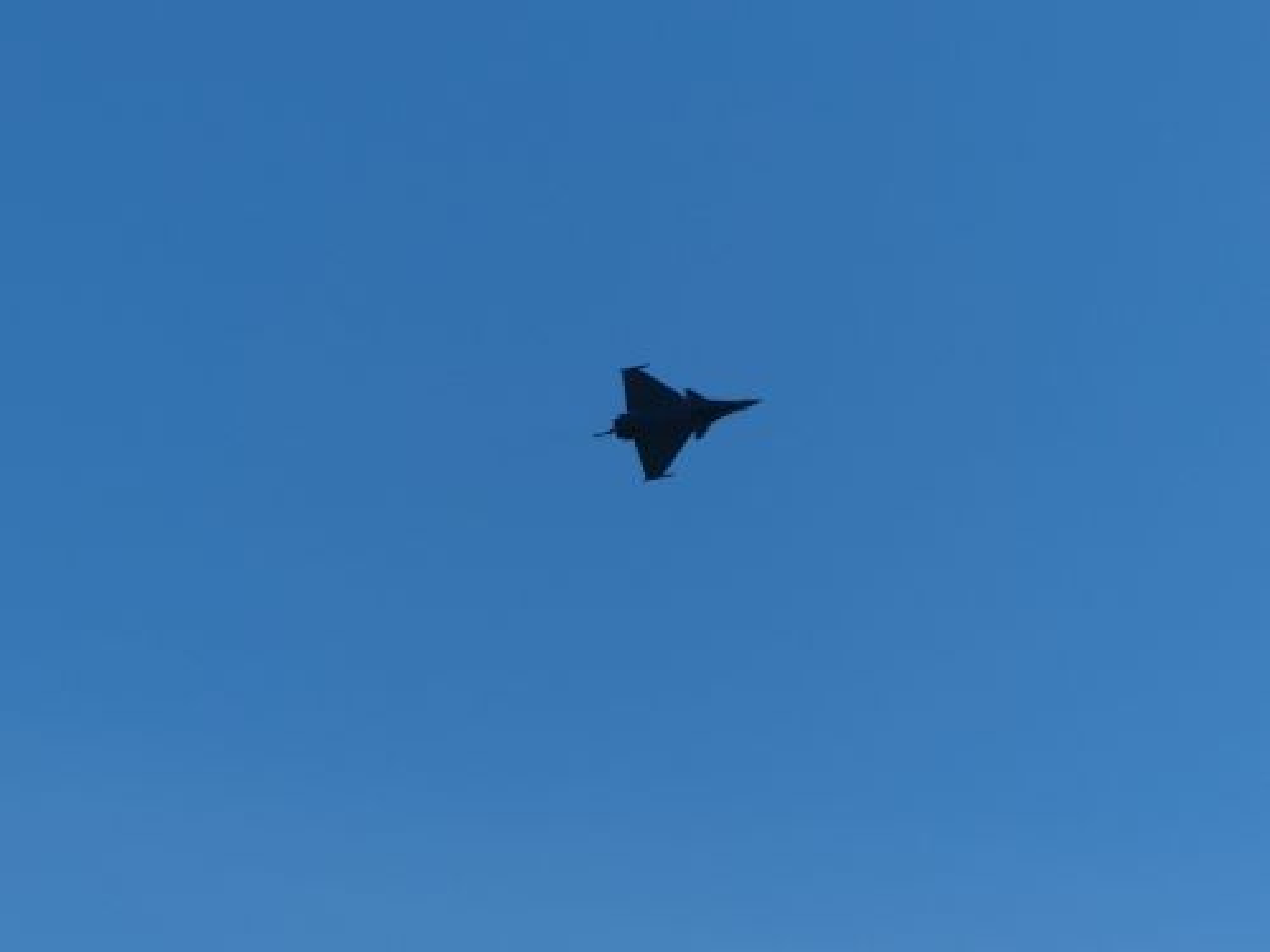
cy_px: 476
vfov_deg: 6.8
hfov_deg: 9.1
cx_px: 635
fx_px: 7961
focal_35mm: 217
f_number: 4.5
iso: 100
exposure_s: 1/1600
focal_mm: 39.1
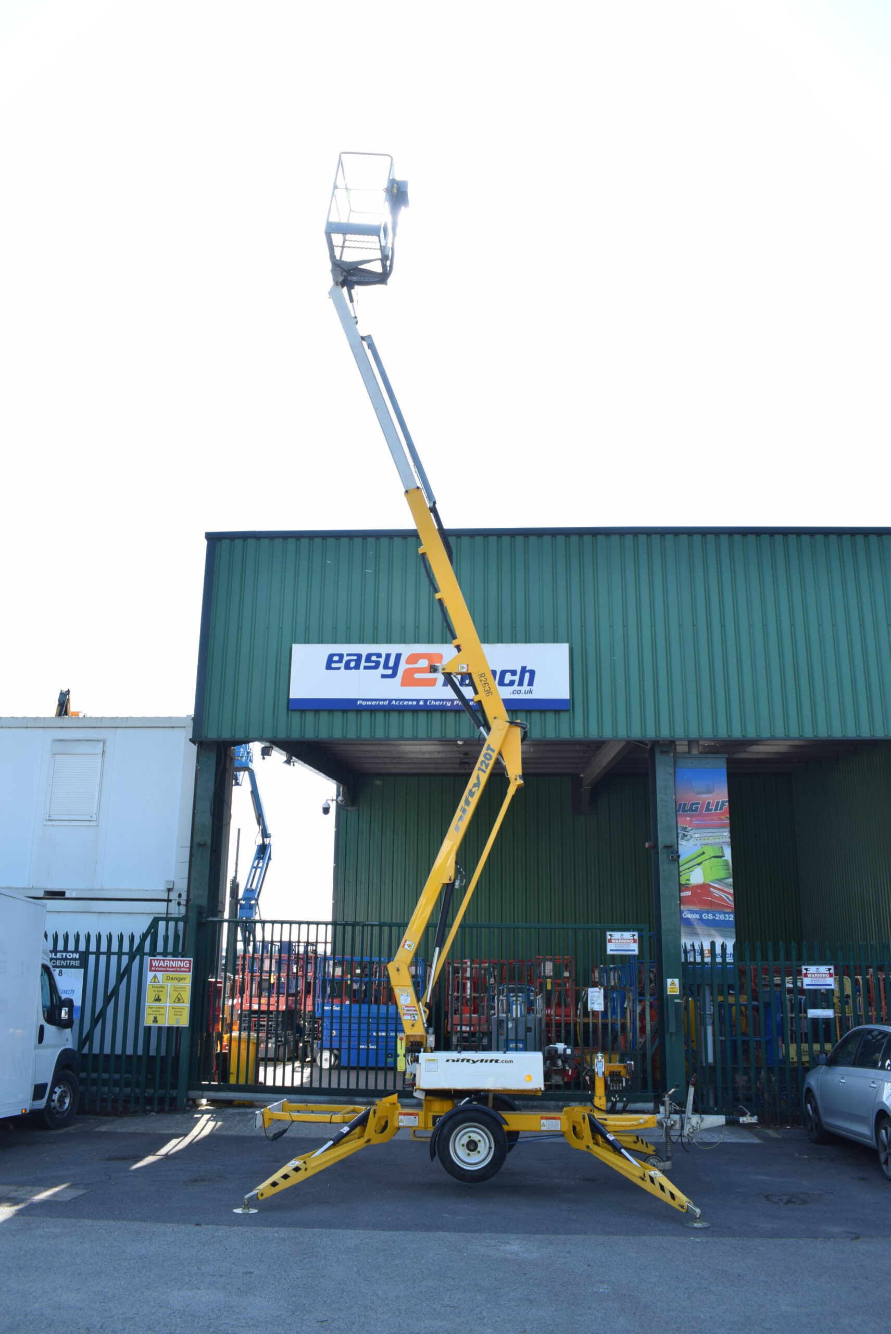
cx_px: 446
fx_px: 1112
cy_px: 667
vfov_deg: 61.9
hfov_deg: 43.7
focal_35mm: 30
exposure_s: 1/250
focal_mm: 20
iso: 250
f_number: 8
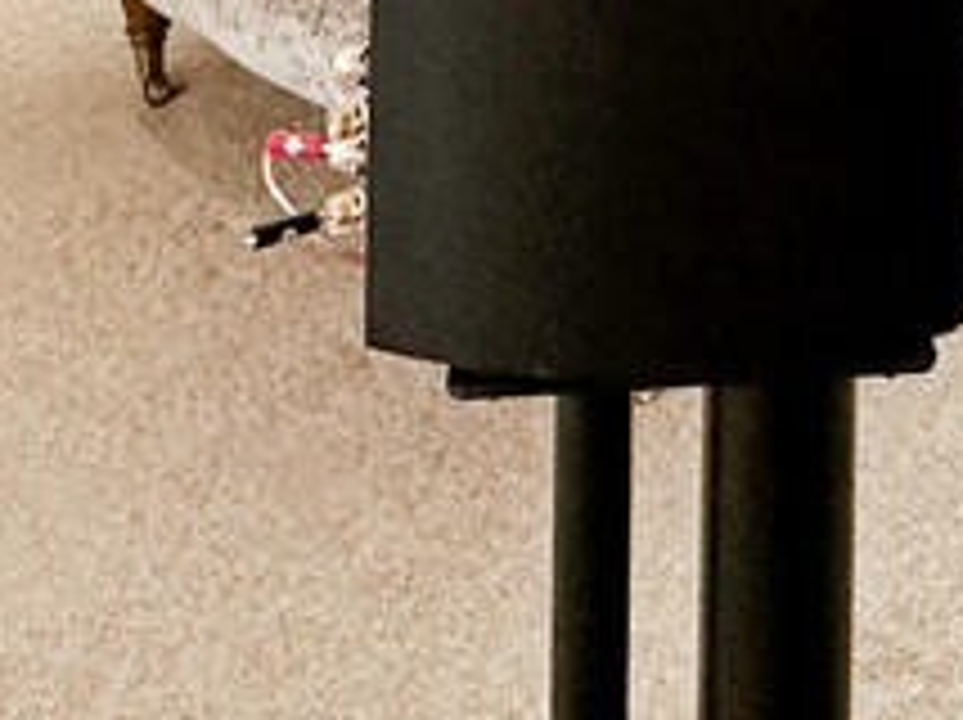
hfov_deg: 28.0
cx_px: 846
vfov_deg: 17.7
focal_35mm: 67
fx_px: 1862
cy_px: -576
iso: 160
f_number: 2.2
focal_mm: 2.22
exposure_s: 1/50
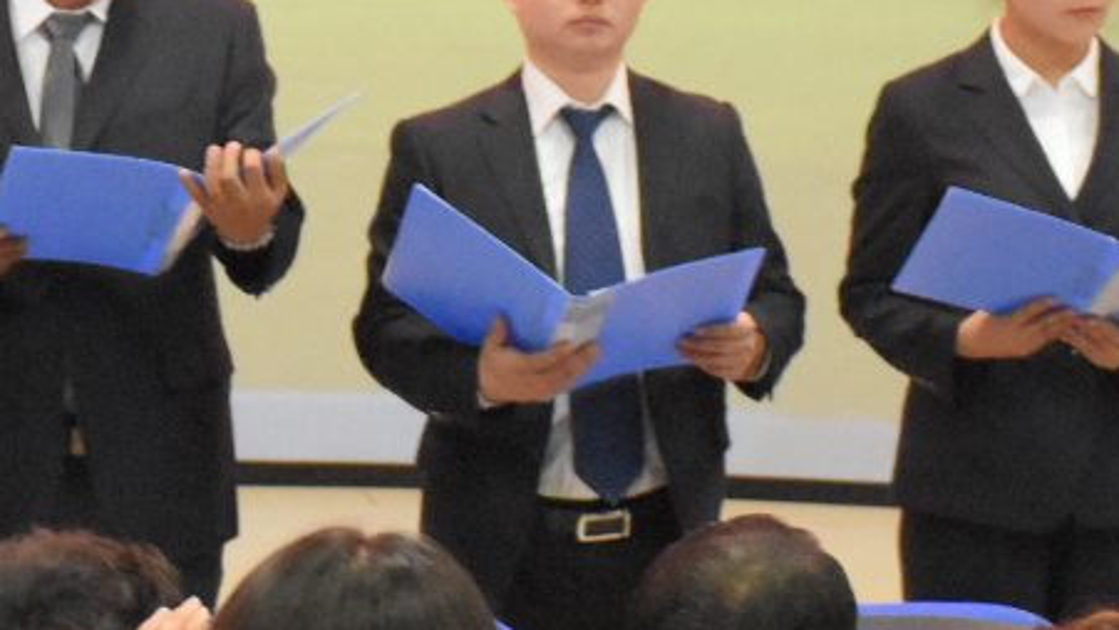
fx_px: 7034
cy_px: -231
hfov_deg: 9.1
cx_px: 203
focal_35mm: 237
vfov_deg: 5.1
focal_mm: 42
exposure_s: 1/60
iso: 5600
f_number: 4.5
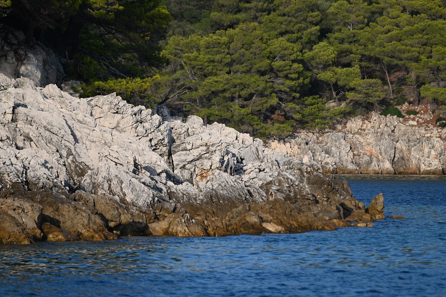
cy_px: 148
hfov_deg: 6.9
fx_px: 3717
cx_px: 223
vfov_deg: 4.6
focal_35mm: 300
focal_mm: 300
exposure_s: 1/1000
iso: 250
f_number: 5.6
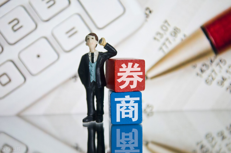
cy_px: 76
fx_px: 461
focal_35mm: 72
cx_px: 116
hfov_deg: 28.1
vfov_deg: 18.9
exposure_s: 1/160
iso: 1000
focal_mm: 48
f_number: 2.8
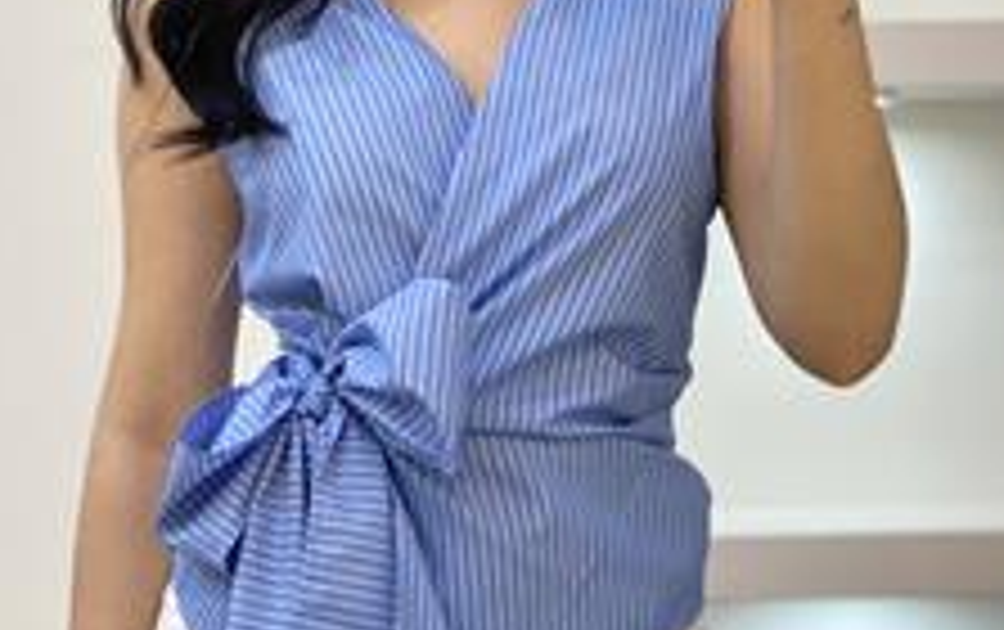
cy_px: 218
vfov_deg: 12.9
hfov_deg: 20.4
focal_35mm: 102
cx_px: 464
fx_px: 2794
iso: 80
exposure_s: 1/100
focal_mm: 6
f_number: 2
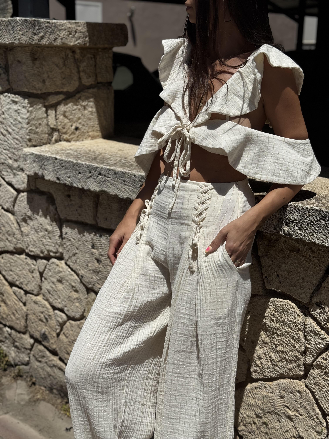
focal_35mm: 48
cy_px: 220
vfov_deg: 39.7
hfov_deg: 30.3
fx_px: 608
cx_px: 164
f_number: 1.78
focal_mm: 6.76
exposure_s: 1/12500
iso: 64
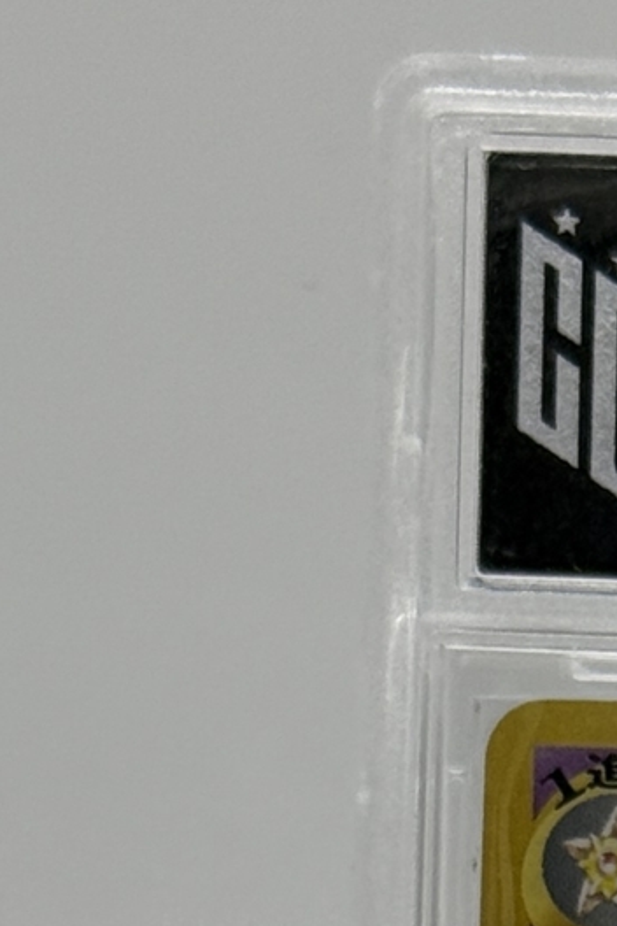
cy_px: 1919
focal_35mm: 242
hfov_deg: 5.6
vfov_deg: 8.1
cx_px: 1150
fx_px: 6221
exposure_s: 1/364
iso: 64
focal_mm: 6.76
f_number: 1.78
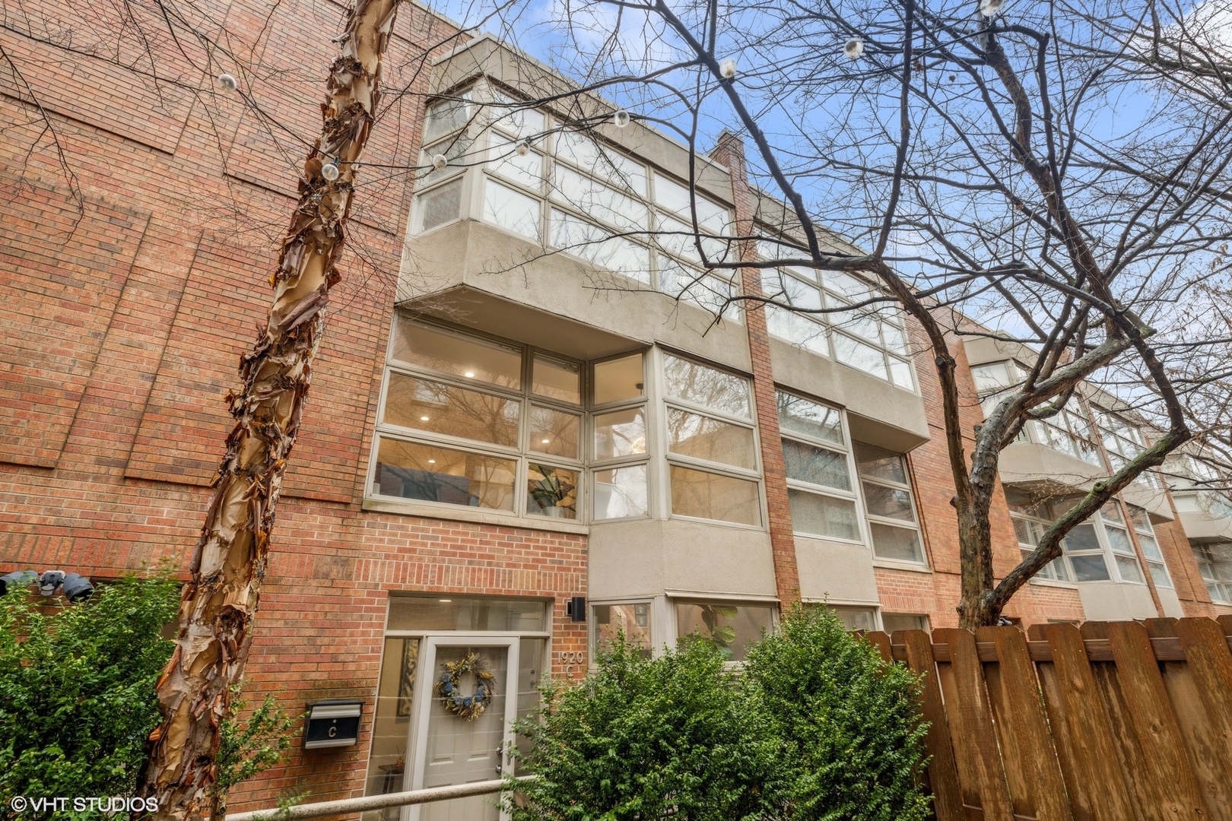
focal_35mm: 17
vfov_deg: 70.4
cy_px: 410
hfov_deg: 93.3
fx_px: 582
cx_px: 616
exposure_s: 1/160
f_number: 6.3
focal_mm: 17
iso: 320
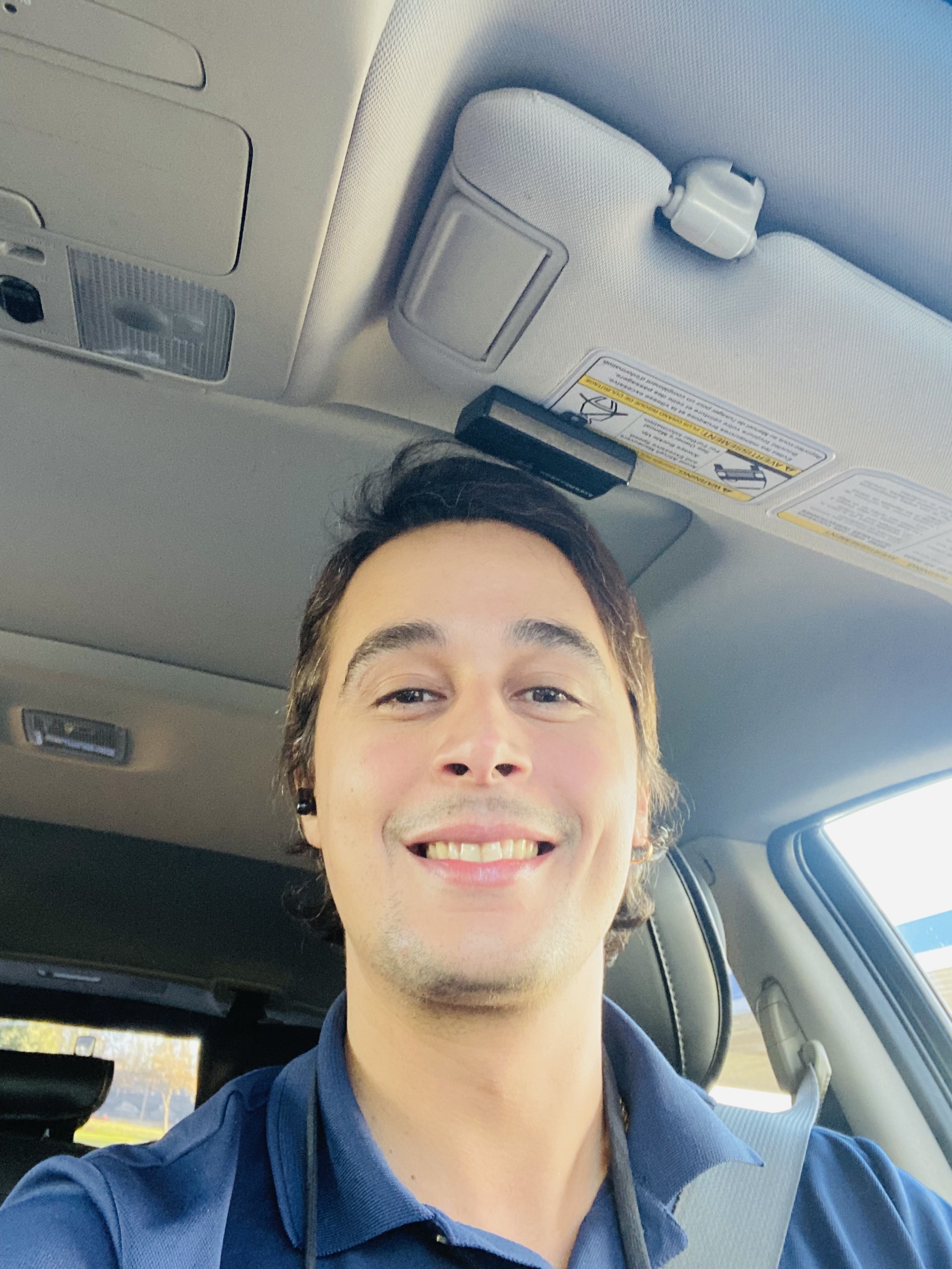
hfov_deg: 46.8
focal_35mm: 30
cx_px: 476
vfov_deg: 60.0
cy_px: 634
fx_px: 1100
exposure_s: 1/53
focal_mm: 2.71
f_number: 2.2
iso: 160
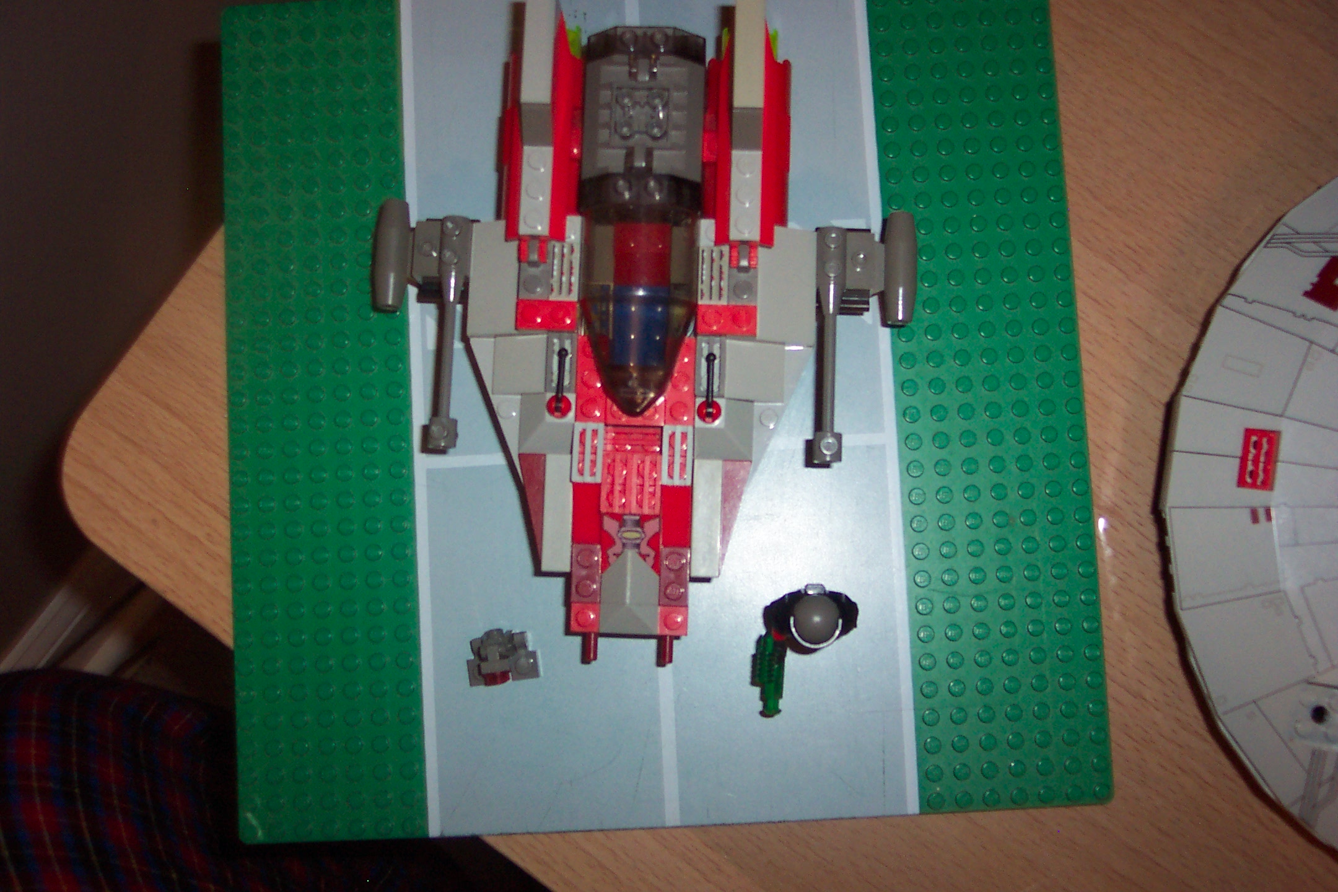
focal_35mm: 38
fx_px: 1412
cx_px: 669
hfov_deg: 50.7
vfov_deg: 35.1
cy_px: 446
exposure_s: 1/30
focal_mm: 8
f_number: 2.8
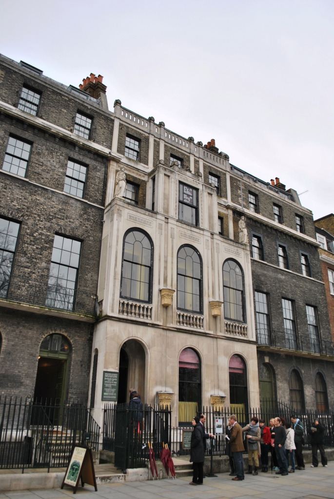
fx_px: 375
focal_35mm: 27
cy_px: 250
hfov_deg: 48.0
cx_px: 167
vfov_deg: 67.3
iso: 100
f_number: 4
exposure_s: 1/200
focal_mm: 18
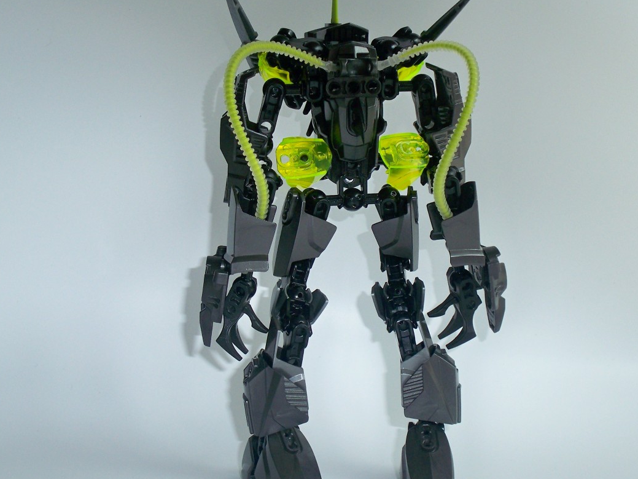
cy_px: 199
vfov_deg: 24.0
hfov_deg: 31.7
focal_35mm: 61
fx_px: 1124
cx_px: 325
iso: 80
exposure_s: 1/500
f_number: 3.5
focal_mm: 7.8
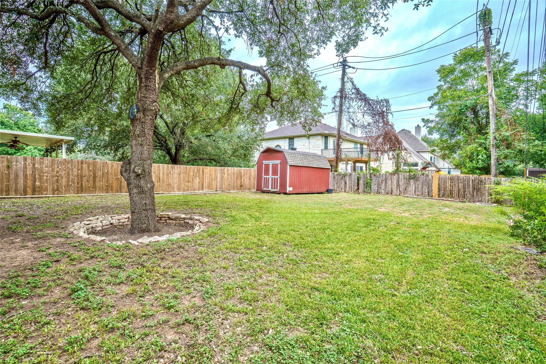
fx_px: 258
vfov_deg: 70.4
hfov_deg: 93.3
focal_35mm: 17
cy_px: 182
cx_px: 273
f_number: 5.6
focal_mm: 17
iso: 100
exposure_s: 1/4
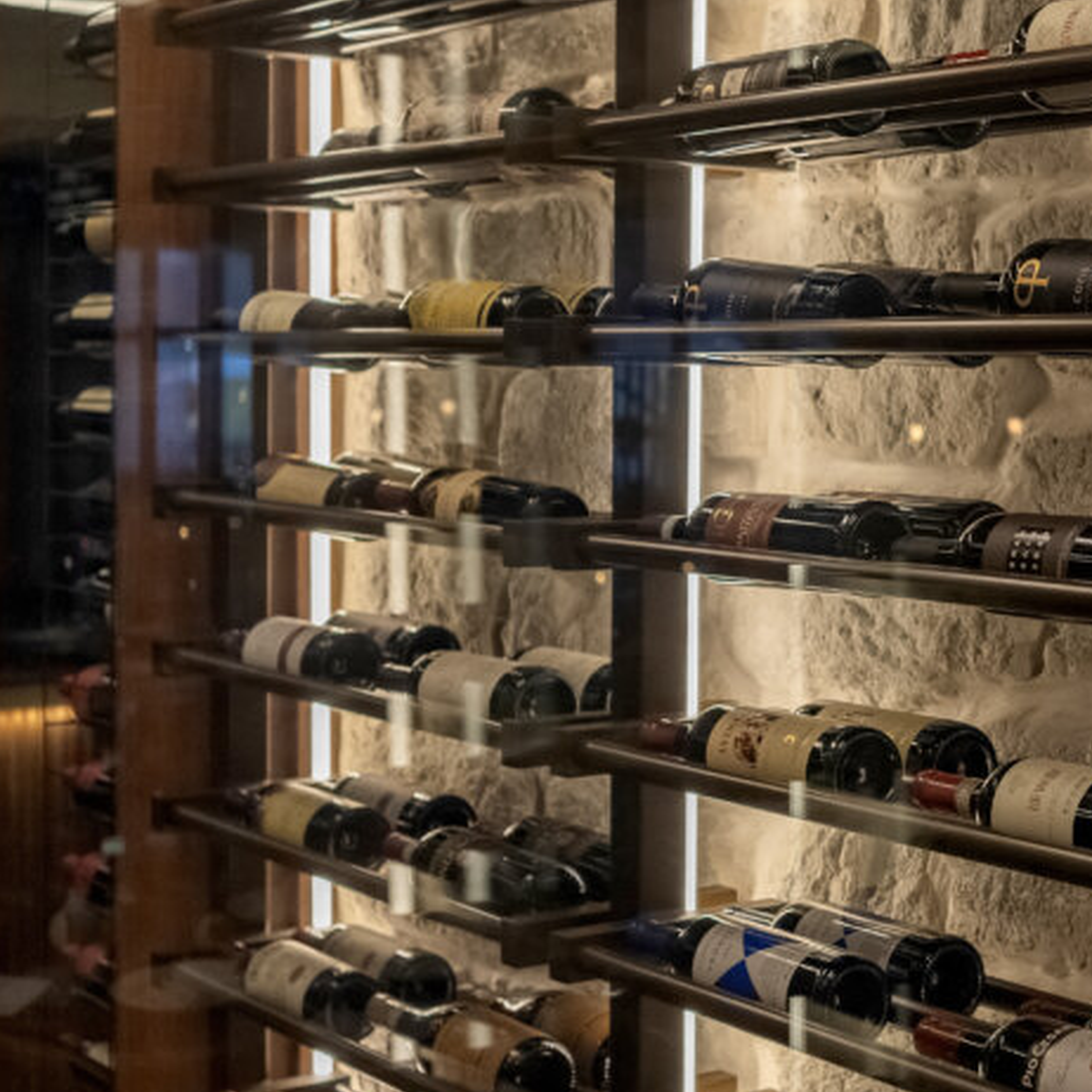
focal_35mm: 66
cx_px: 901
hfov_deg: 25.6
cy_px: 460
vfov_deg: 26.1
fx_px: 2356
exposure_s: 1/200
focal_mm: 35
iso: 1600
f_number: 4
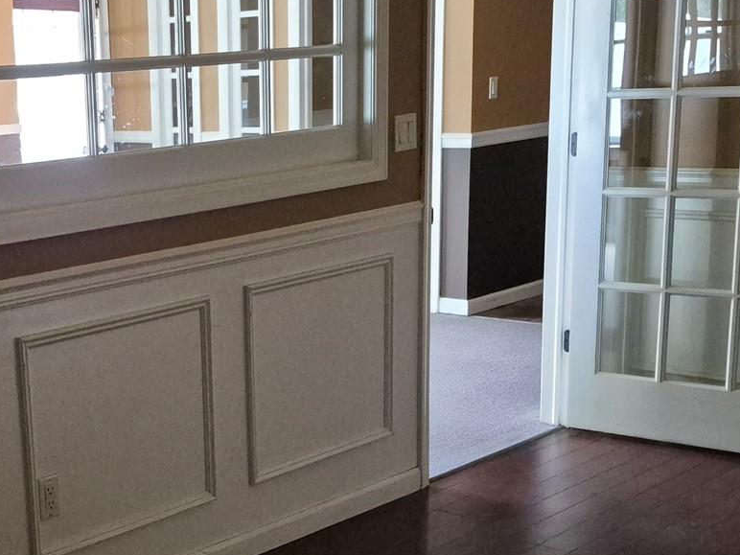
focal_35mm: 61
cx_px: 87
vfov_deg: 23.9
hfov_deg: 30.4
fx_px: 1304
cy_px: 385
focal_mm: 5.4
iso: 2000
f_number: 1.8
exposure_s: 1/120
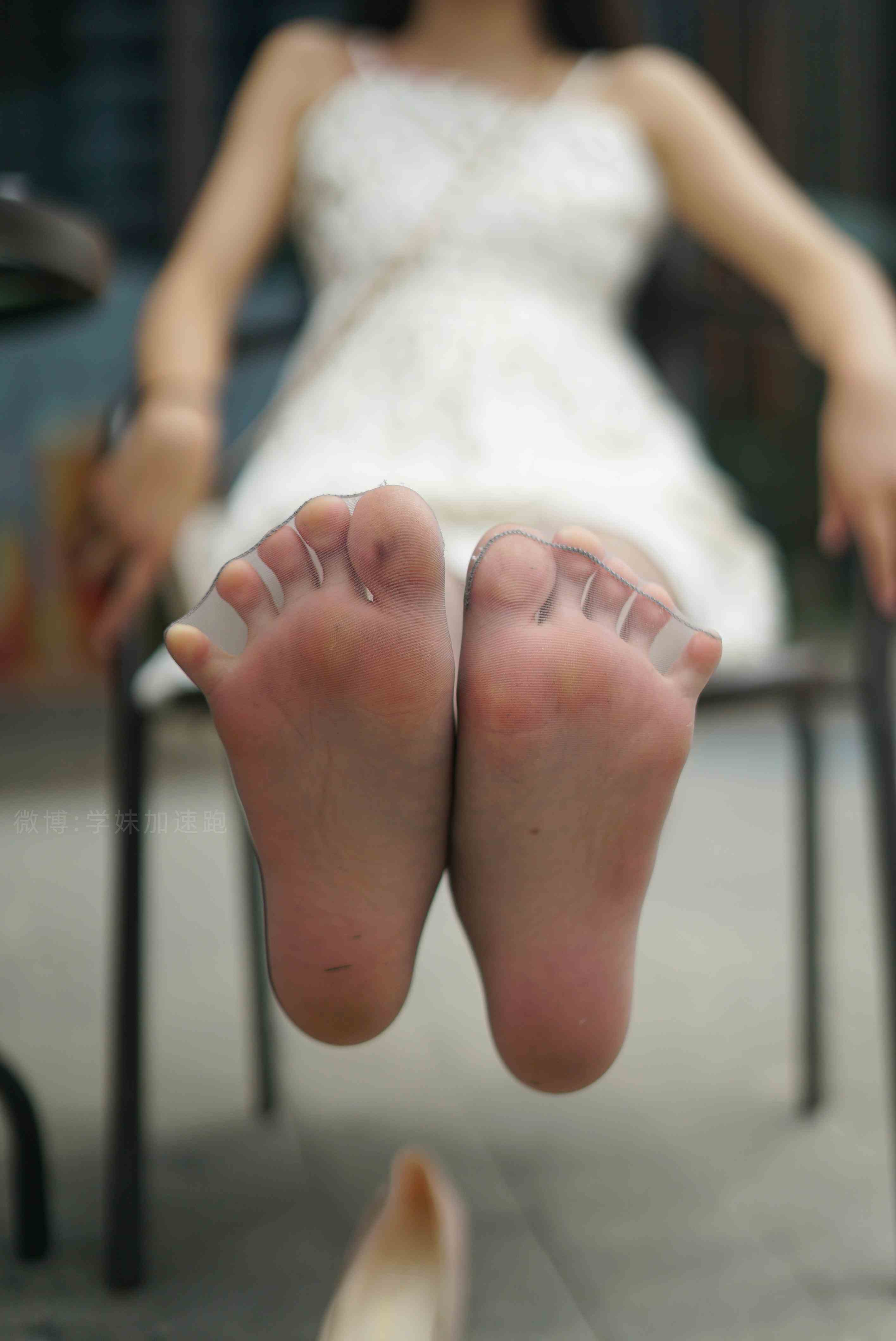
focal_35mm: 50
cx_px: 448
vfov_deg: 39.6
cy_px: 670
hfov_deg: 27.0
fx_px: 1864
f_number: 2
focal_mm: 50
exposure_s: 1/5000
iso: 200
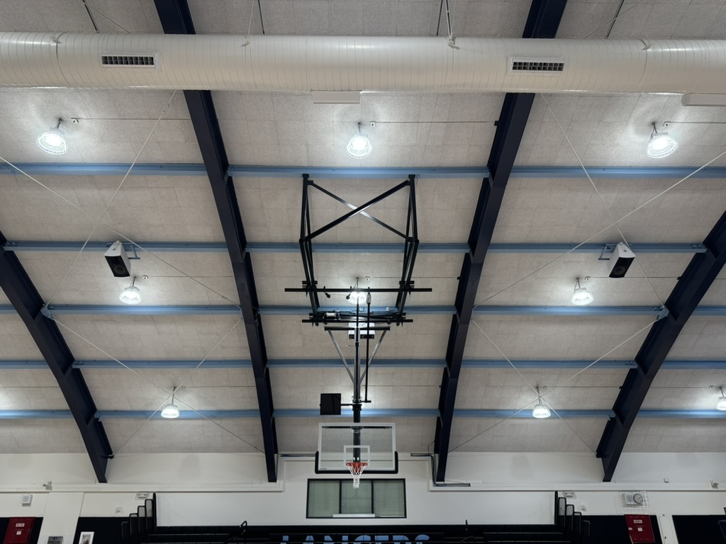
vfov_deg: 56.8
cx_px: 363
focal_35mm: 24
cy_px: 272
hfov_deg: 71.6
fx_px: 503
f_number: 1.78
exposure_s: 1/120
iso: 125
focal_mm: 6.76
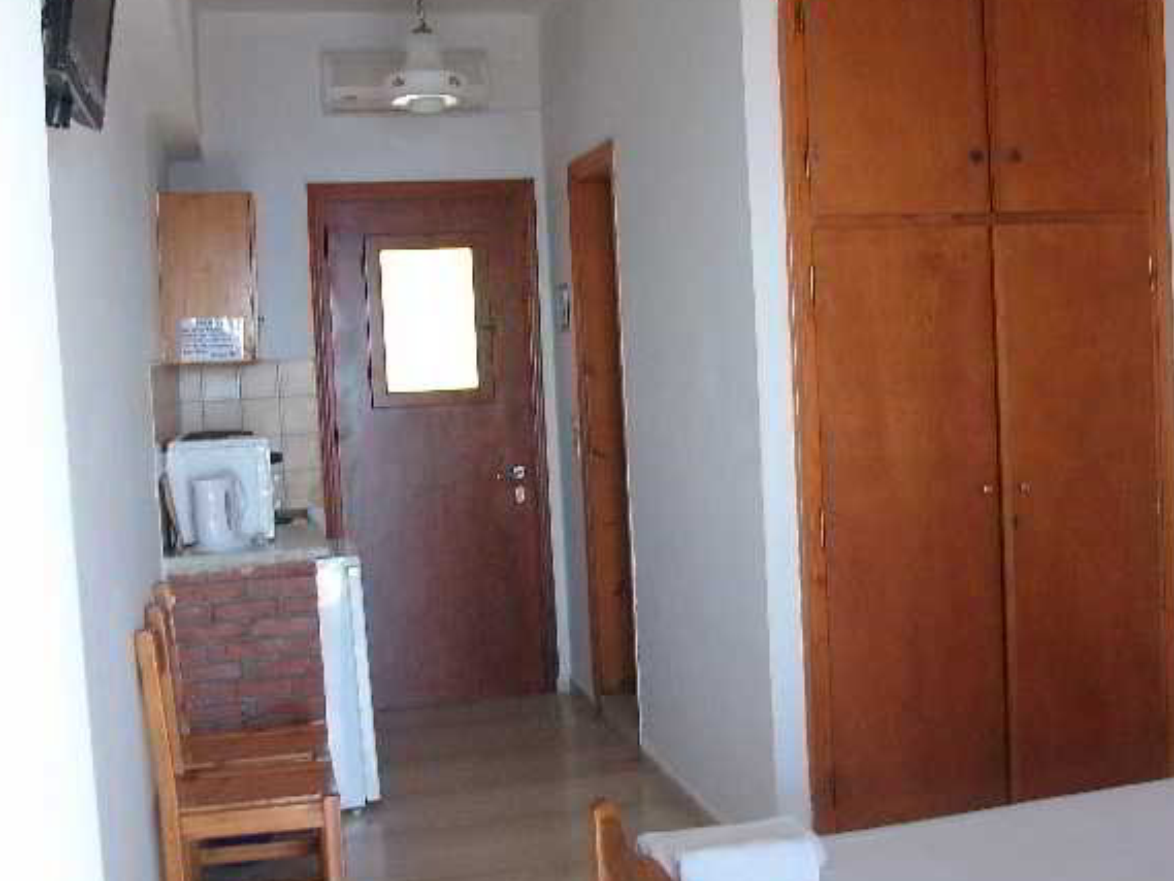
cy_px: 456
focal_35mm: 45
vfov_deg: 32.2
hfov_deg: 41.7
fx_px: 1526
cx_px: 737
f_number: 2.9
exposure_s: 1/40
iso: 150
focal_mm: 5.7
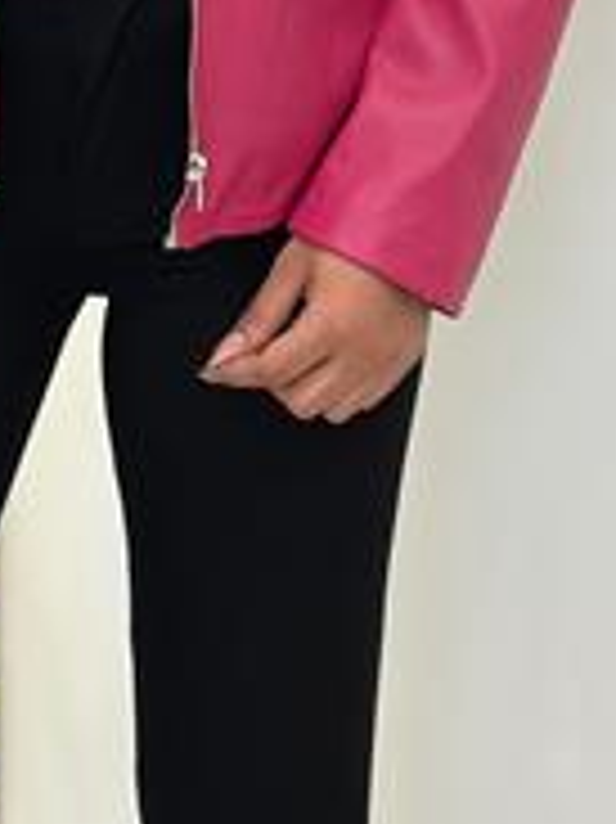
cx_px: -103
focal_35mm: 140
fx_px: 3326
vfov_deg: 13.4
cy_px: -353
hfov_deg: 10.4
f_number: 1.78
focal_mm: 6.86
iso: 80
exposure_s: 1/141
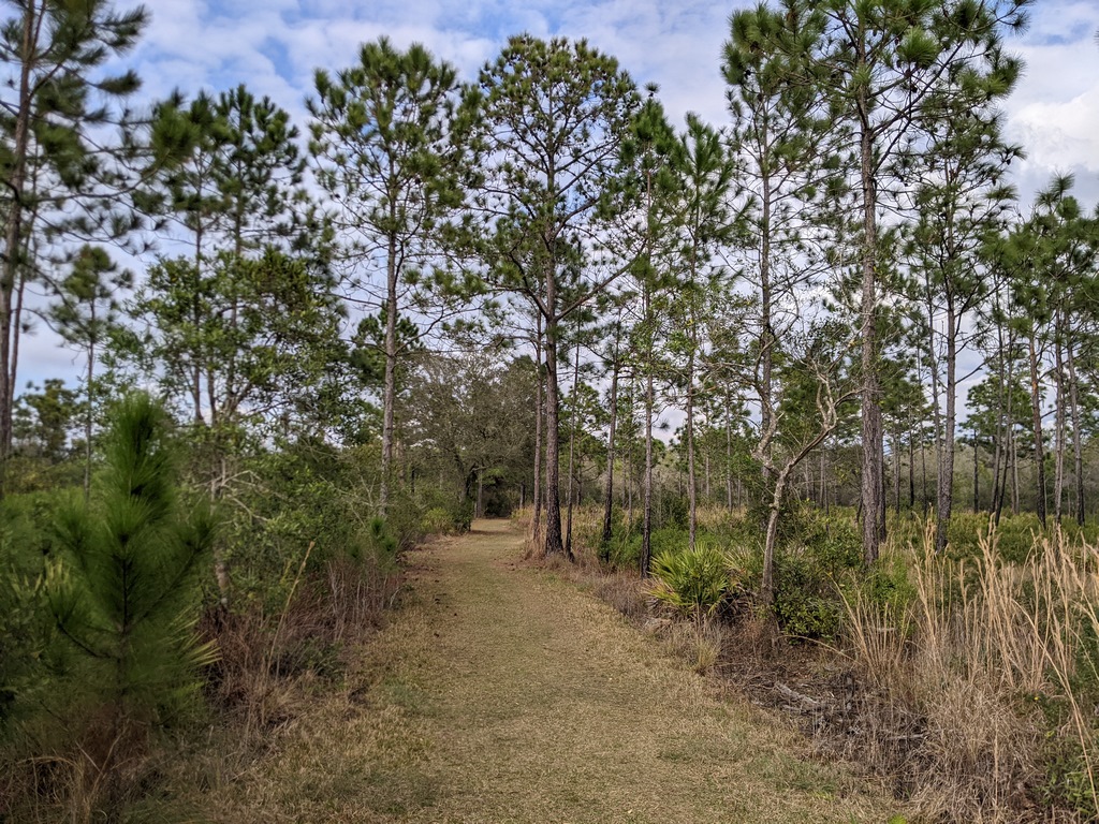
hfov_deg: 65.3
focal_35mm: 27
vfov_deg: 51.4
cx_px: 550
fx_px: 857
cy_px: 412
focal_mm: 4.44
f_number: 1.8
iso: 52
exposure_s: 1/2347
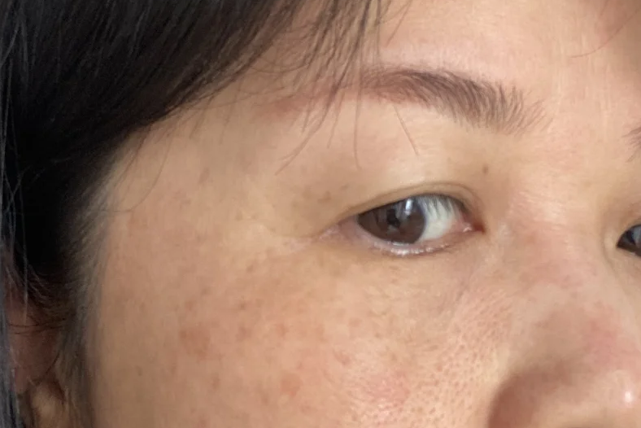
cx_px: 335
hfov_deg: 35.0
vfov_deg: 23.7
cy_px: 268
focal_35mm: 57
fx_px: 1015
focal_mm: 2.71
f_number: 2.2
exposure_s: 1/60
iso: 125
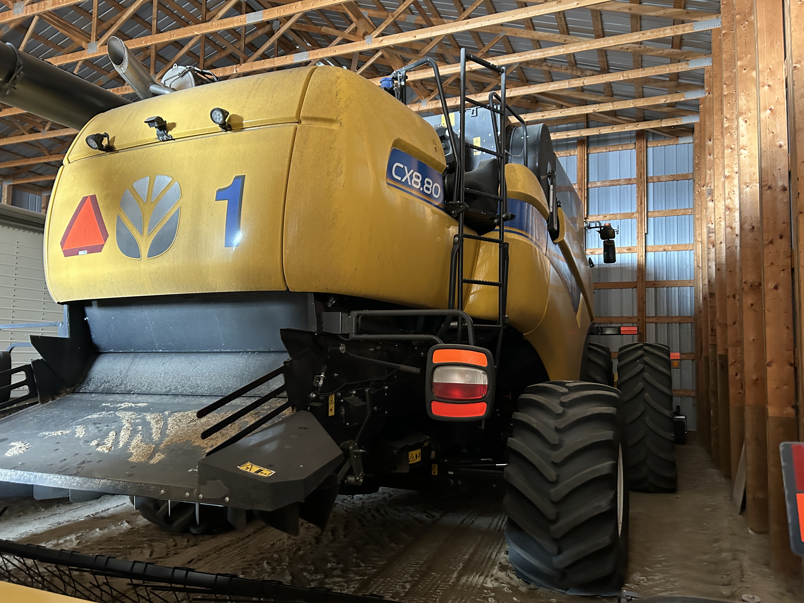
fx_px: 604
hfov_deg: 67.3
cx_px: 402
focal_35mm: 26
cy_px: 302
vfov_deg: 53.1
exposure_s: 1/60
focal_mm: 5.7
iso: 500
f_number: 1.5
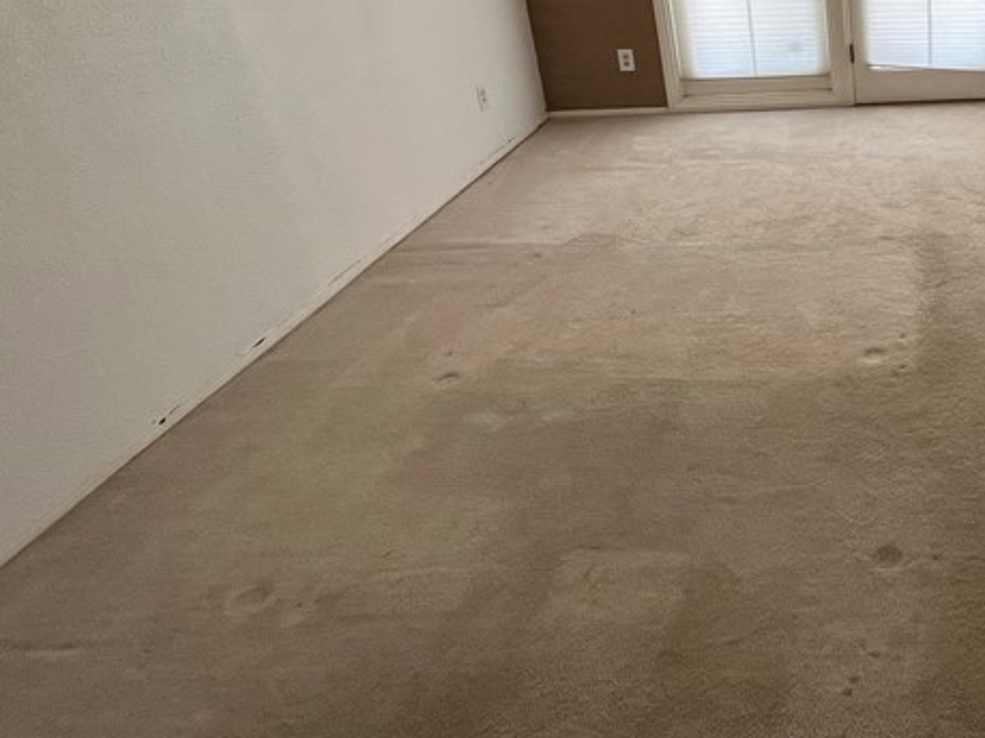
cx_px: 946
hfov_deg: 51.6
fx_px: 825
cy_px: 167
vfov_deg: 46.1
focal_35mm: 29
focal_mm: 1.57
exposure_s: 1/120
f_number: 1.8
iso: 64
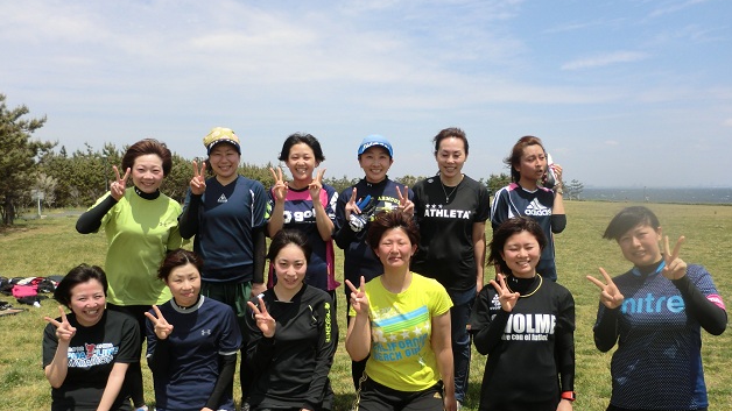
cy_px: 261
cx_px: 364
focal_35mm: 30
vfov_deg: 38.6
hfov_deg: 64.3
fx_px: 582
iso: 50
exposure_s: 1/1000
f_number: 3.2
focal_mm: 4.9
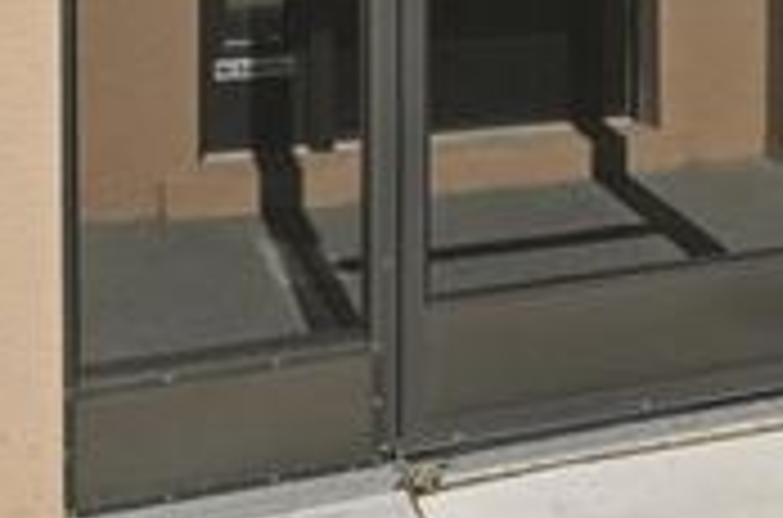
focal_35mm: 79
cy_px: -216
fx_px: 1714
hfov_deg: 24.7
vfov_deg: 16.0
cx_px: 749
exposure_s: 1/4000
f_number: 7.1
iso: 100
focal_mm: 13
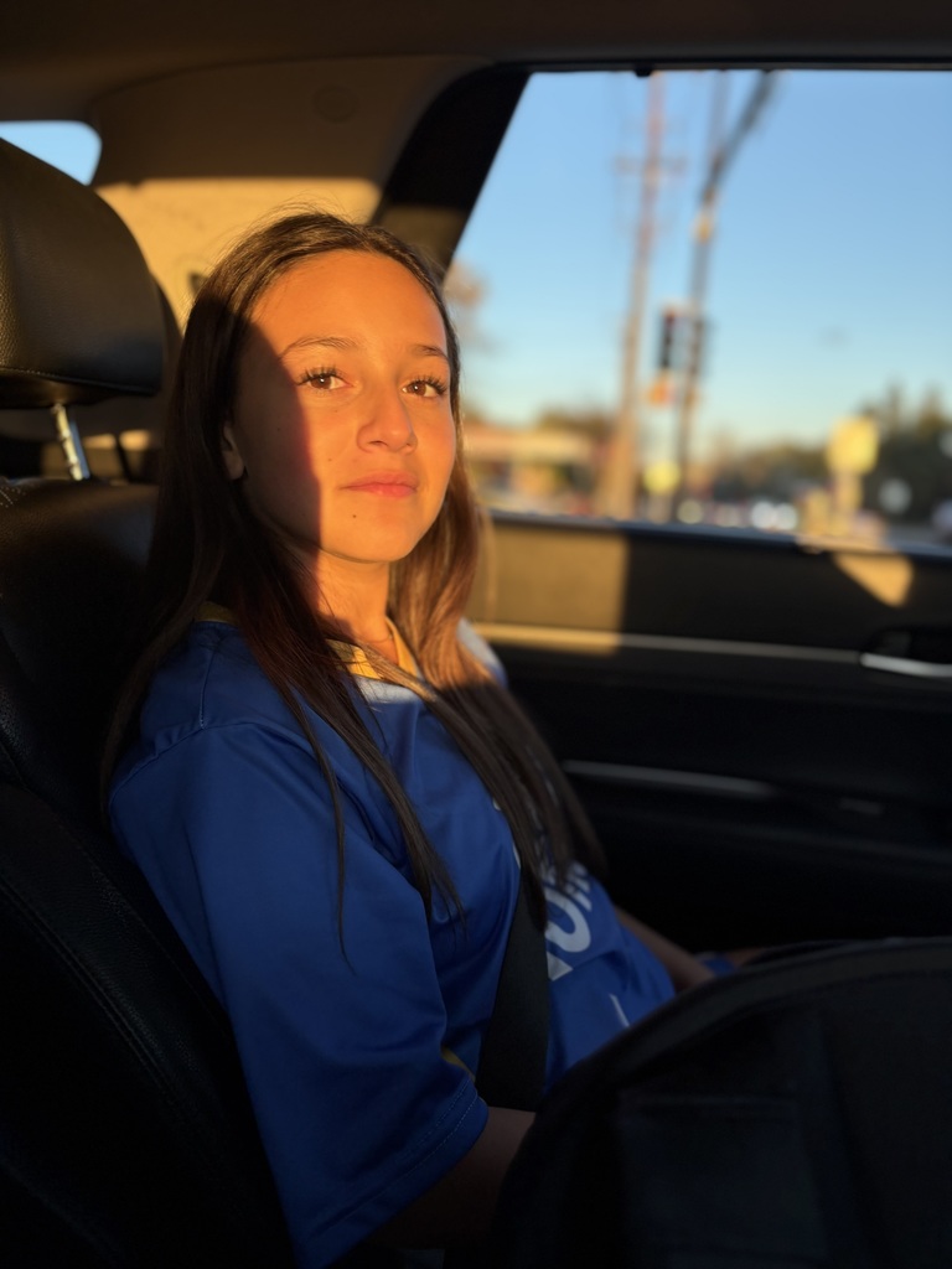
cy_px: 634
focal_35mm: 26
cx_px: 476
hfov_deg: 53.1
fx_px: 953
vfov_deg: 67.3
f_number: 1.6
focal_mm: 5.96
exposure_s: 1/211
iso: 40
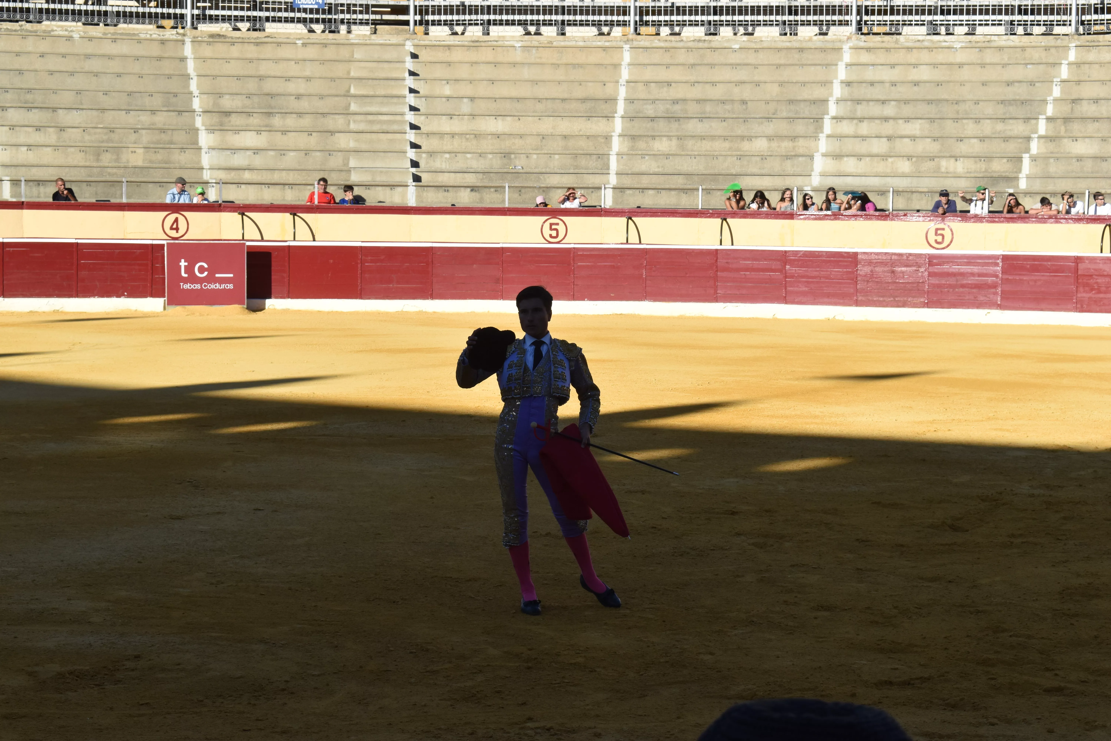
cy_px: 370
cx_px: 556
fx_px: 2546
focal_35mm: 82
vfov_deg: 16.6
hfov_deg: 24.6
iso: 400
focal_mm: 55
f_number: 11
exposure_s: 1/500
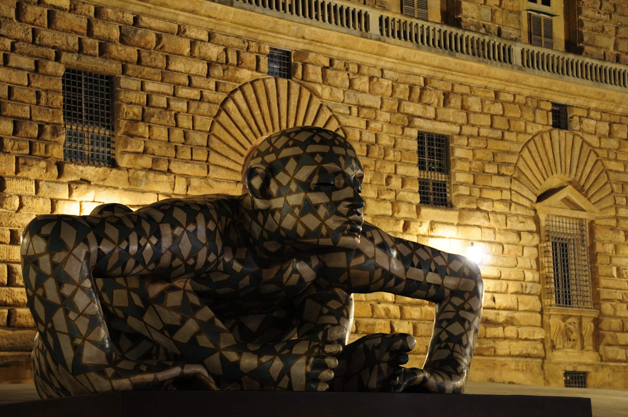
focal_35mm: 75
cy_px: 208
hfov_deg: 27.0
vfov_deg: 18.1
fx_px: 1307
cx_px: 314
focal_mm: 50
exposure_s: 2.5
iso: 200
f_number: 4.8
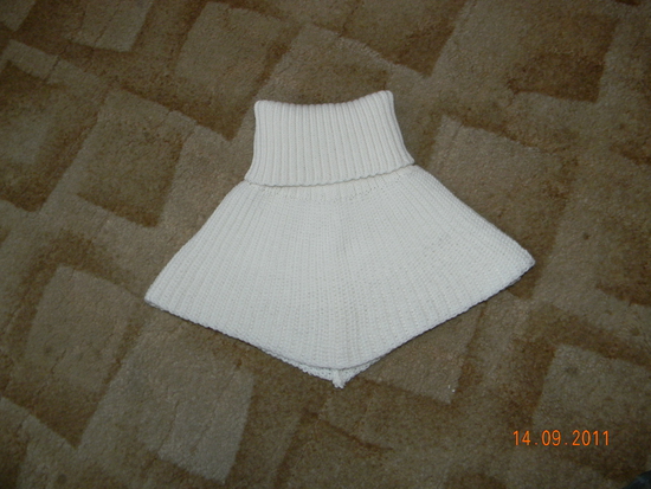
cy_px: 244
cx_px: 326
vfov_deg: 49.8
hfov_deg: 63.4
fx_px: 527
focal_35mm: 28
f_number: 3.5
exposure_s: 1/26
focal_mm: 5
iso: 200
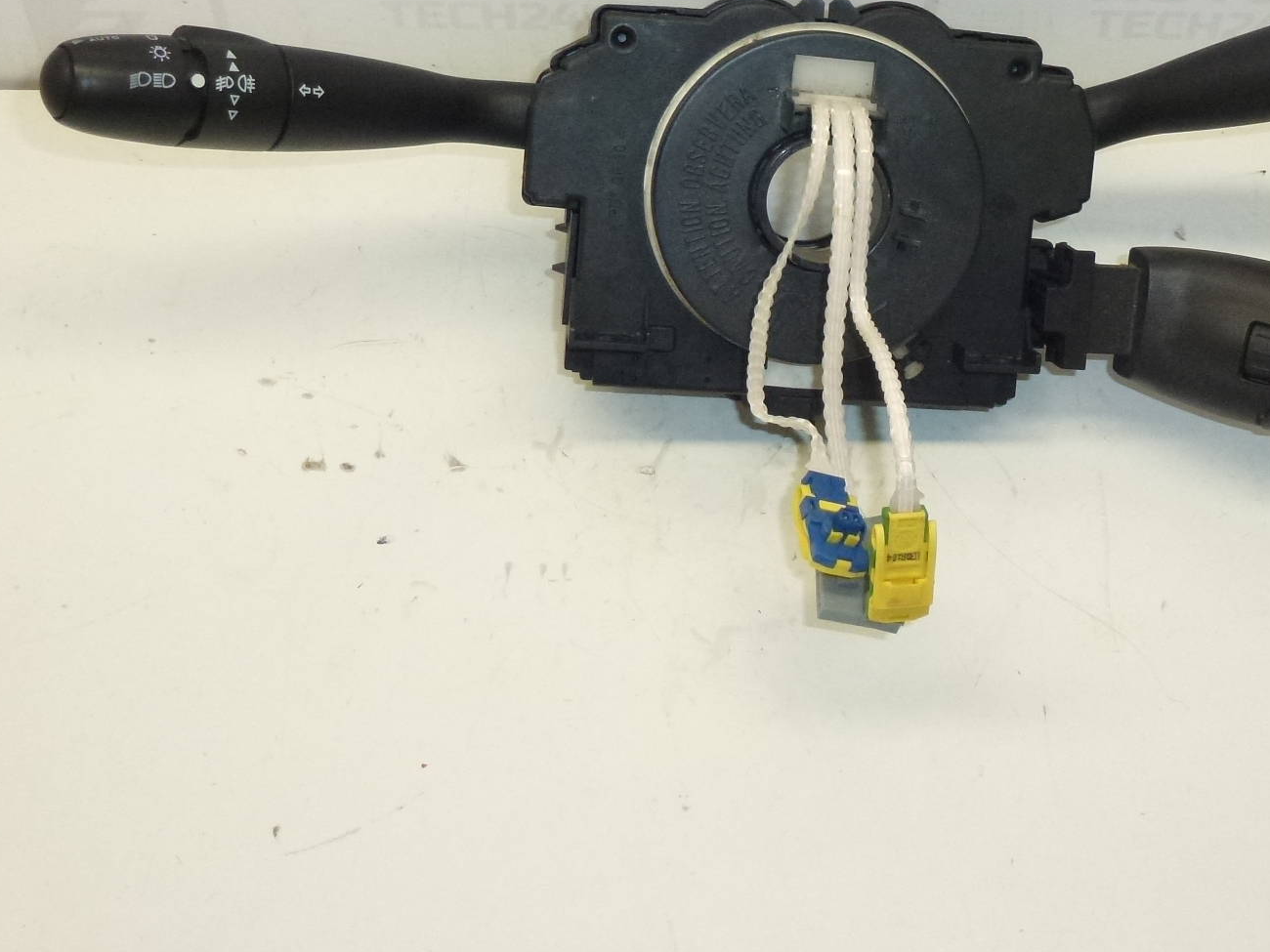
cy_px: 212
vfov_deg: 27.6
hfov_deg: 36.6
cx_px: 783
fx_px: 1908
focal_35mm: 52
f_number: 3.6
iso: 400
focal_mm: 5.9
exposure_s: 1/320
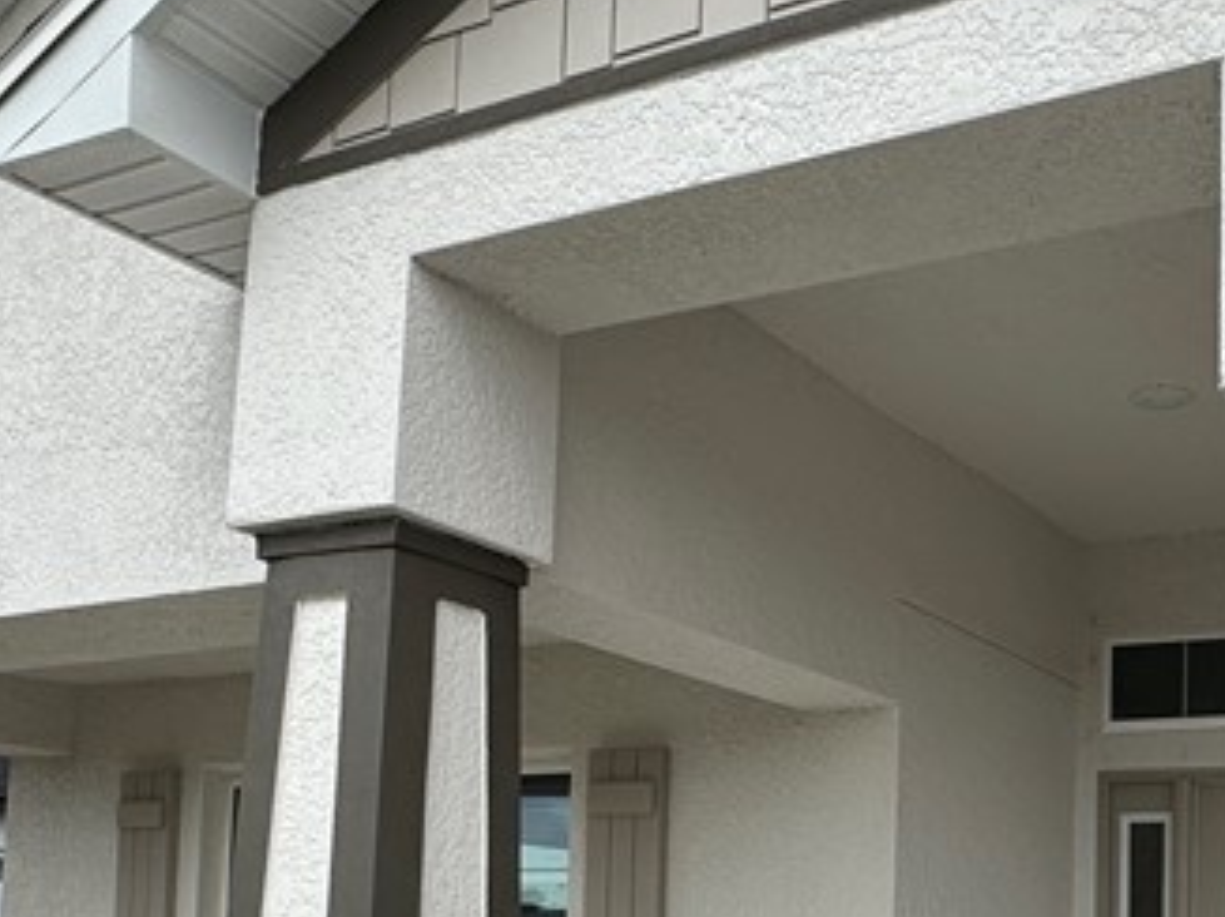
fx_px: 1556
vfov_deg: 31.1
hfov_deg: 40.9
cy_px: 857
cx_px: 1007
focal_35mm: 44
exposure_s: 1/2028
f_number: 2.2
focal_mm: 2.22
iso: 50
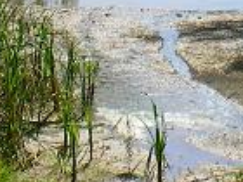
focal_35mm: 256
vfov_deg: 5.7
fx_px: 1797
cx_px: 168
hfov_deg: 7.7
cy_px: -201
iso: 64
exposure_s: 1/200
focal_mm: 9.3
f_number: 5.6
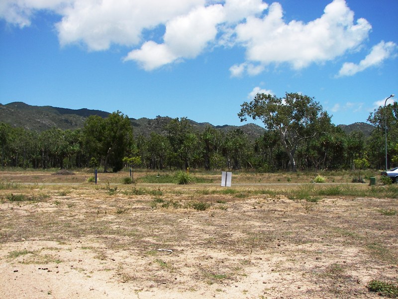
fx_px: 414
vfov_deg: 39.7
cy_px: 150
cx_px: 199
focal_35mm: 36
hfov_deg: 51.4
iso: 50
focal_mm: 6
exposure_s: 1/640
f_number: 4
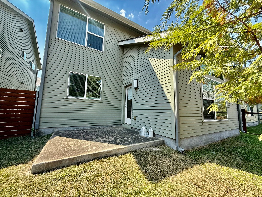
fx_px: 106
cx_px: 131
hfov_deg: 102.1
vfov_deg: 85.7
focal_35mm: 14
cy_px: 98
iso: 50
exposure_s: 1/638
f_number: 2.2
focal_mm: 2.22
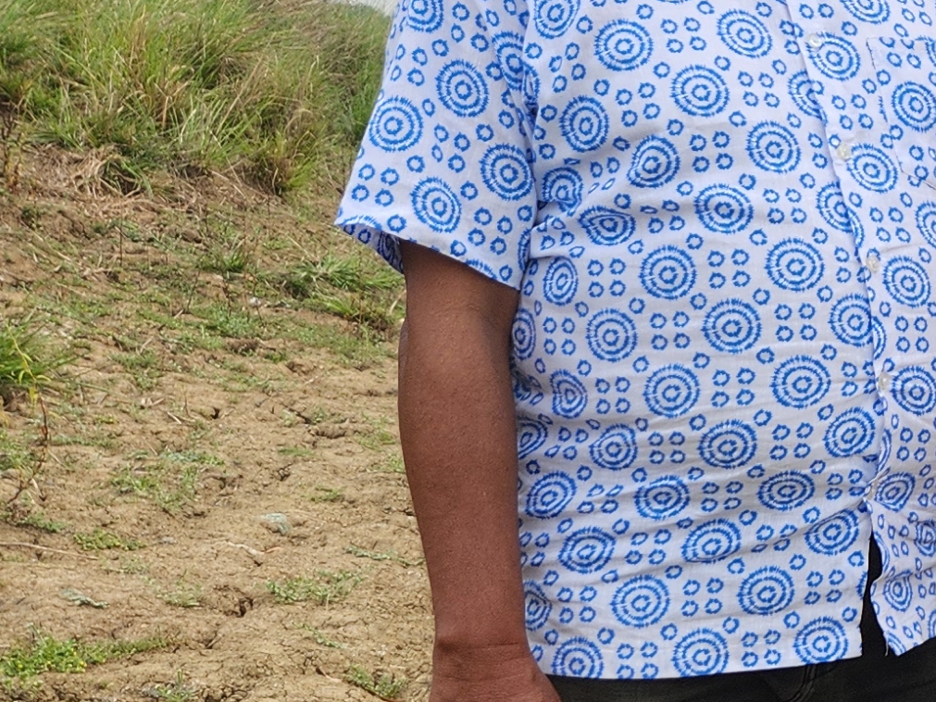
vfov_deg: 16.2
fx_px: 2460
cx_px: 1699
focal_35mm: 91
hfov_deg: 17.4
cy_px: 464
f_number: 1.8
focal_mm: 5.4
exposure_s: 1/370
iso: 20
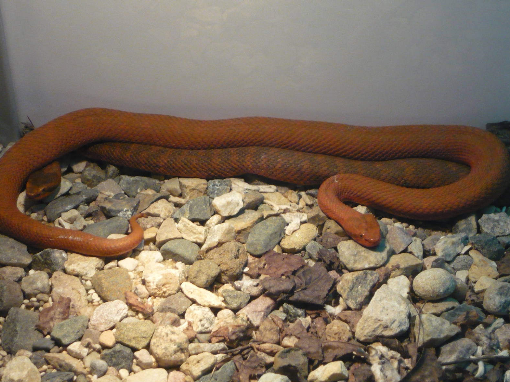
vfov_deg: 14.5
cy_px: 193
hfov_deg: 19.3
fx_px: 1502
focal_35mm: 102
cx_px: 259
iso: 400
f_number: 5.1
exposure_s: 1/40
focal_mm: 16.5
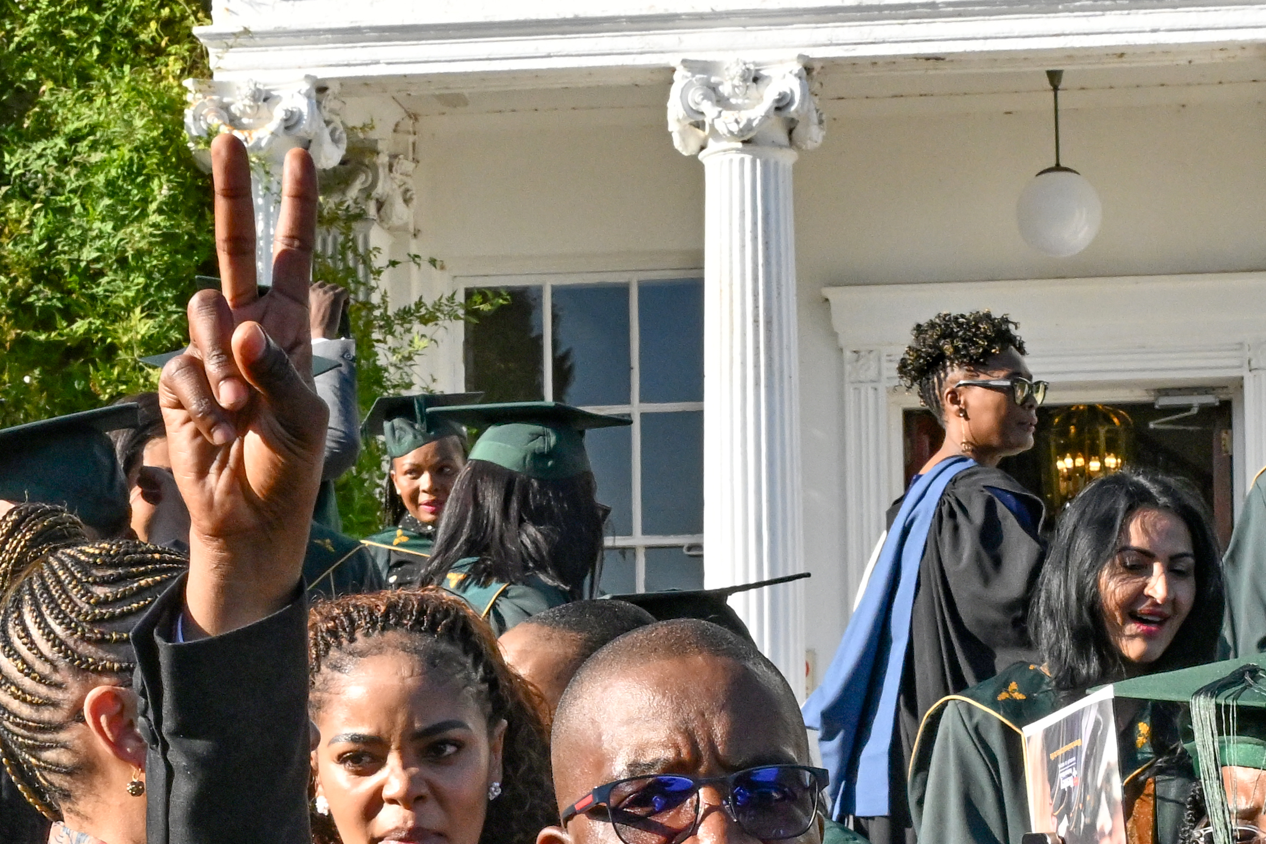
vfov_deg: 12.7
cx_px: 769
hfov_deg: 19.1
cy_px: 850
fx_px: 3754
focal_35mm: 107
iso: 1600
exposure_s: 1/1000
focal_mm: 30.5
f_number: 14
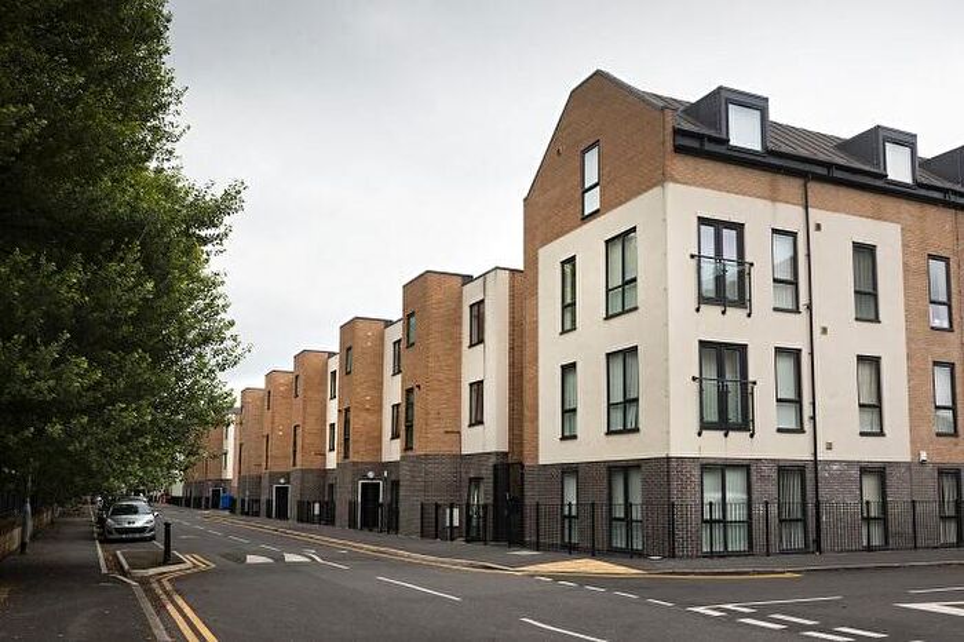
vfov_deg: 42.3
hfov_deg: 60.3
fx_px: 830
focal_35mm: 31
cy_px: 321
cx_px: 482
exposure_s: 1/100
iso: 200
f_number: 11
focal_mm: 31
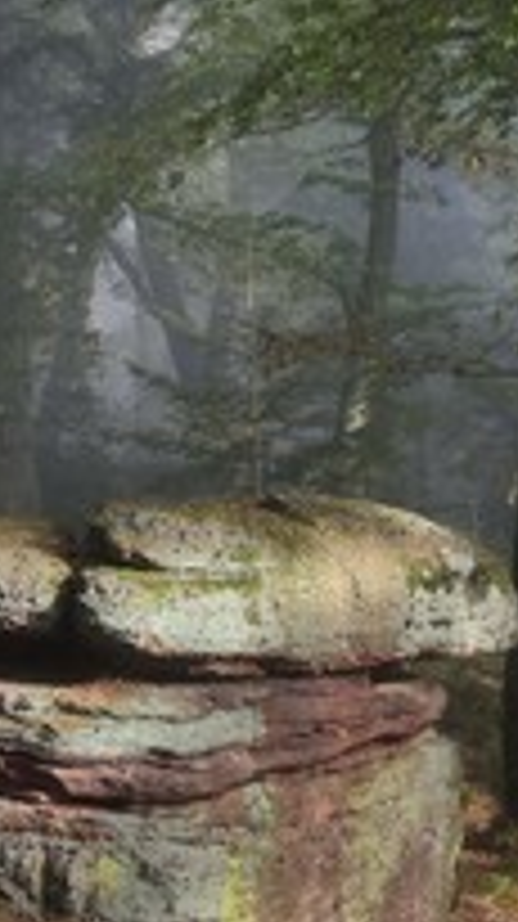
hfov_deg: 11.6
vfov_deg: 20.7
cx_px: 486
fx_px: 2520
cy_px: 625
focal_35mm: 103
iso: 400
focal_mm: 48
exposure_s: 1/80
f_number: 8
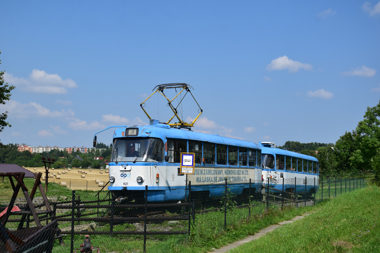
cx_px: 190
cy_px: 126
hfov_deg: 35.0
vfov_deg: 23.8
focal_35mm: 57
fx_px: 602
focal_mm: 38
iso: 200
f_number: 6.3
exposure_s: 1/1000
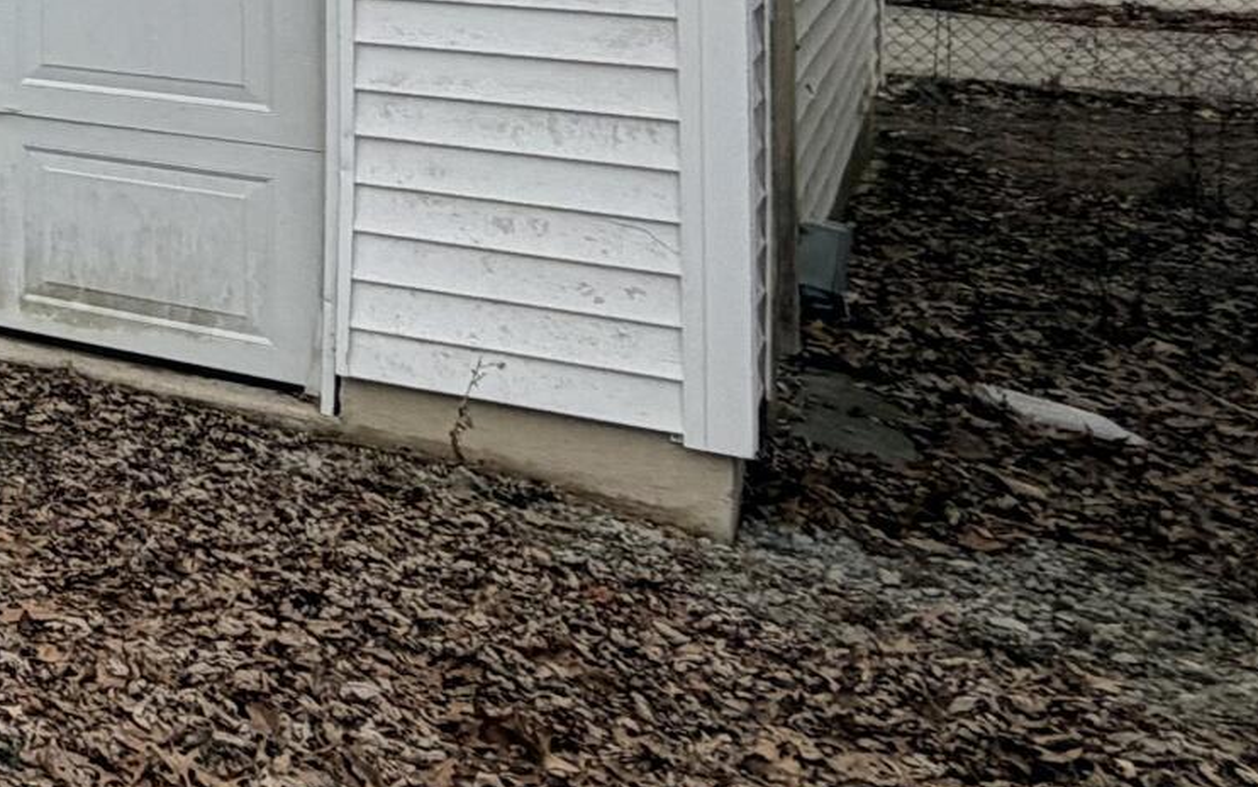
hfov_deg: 19.6
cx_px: -1219
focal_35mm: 60
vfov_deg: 19.6
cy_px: -293
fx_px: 2057
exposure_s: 1/709
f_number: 2.2
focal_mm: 2.22
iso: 40
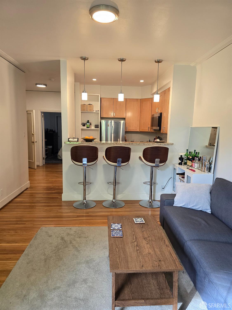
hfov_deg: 58.9
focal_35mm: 23
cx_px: 116
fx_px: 206
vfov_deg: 73.9
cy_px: 155
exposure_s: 1/120
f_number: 1.7
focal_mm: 6.3
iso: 200
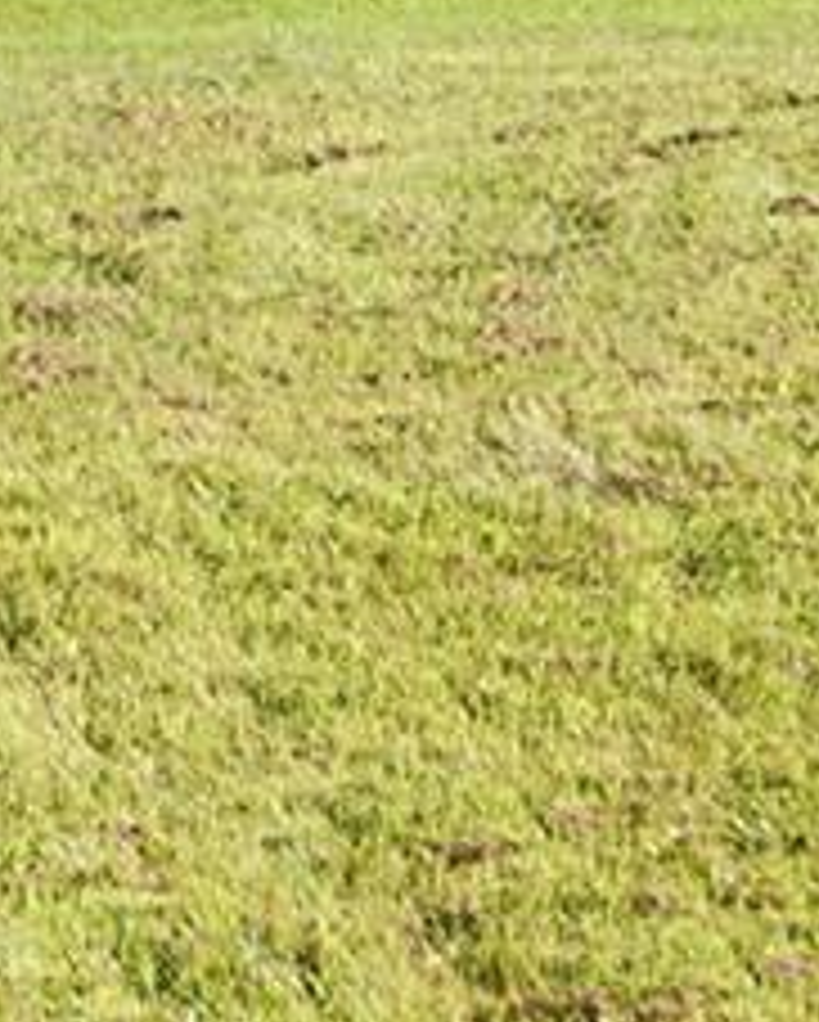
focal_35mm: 89
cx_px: -675
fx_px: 2693
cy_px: -428
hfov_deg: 14.9
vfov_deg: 19.3
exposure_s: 1/160
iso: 100
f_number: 6.3
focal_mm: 14
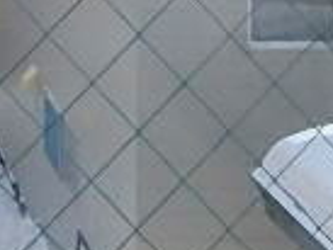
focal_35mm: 98
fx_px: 944
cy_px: -318
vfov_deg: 12.4
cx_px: -163
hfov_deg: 17.9
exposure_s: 1/640
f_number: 6
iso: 125
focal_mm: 3.7
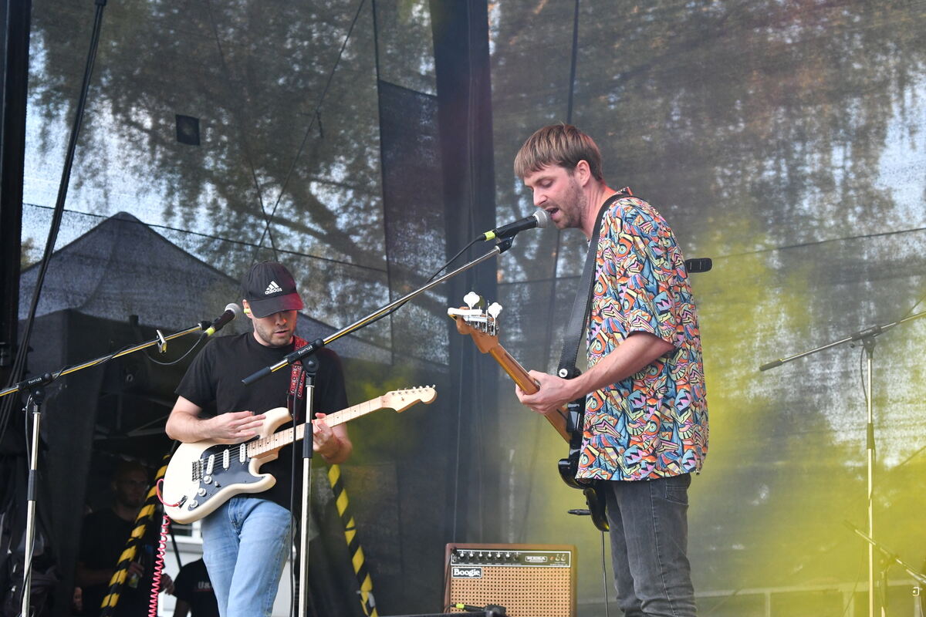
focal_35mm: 123
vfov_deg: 11.1
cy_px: 308
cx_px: 463
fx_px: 3164
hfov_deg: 16.7
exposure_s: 1/200
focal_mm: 82
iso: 2000
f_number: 5.6
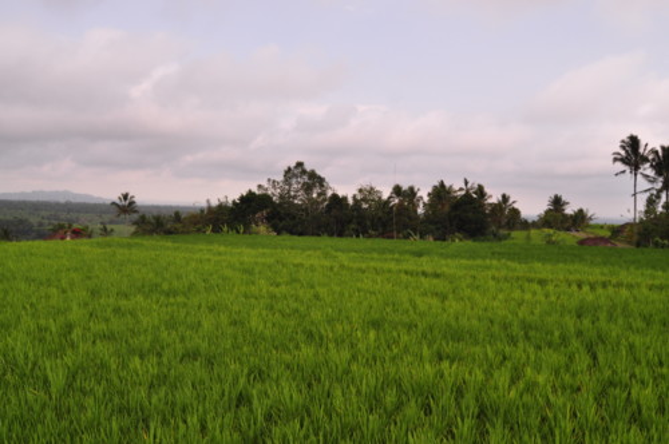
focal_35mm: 27
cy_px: 222
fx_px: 501
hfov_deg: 67.4
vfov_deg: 47.8
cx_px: 334
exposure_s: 1/400
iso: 400
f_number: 9
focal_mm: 18
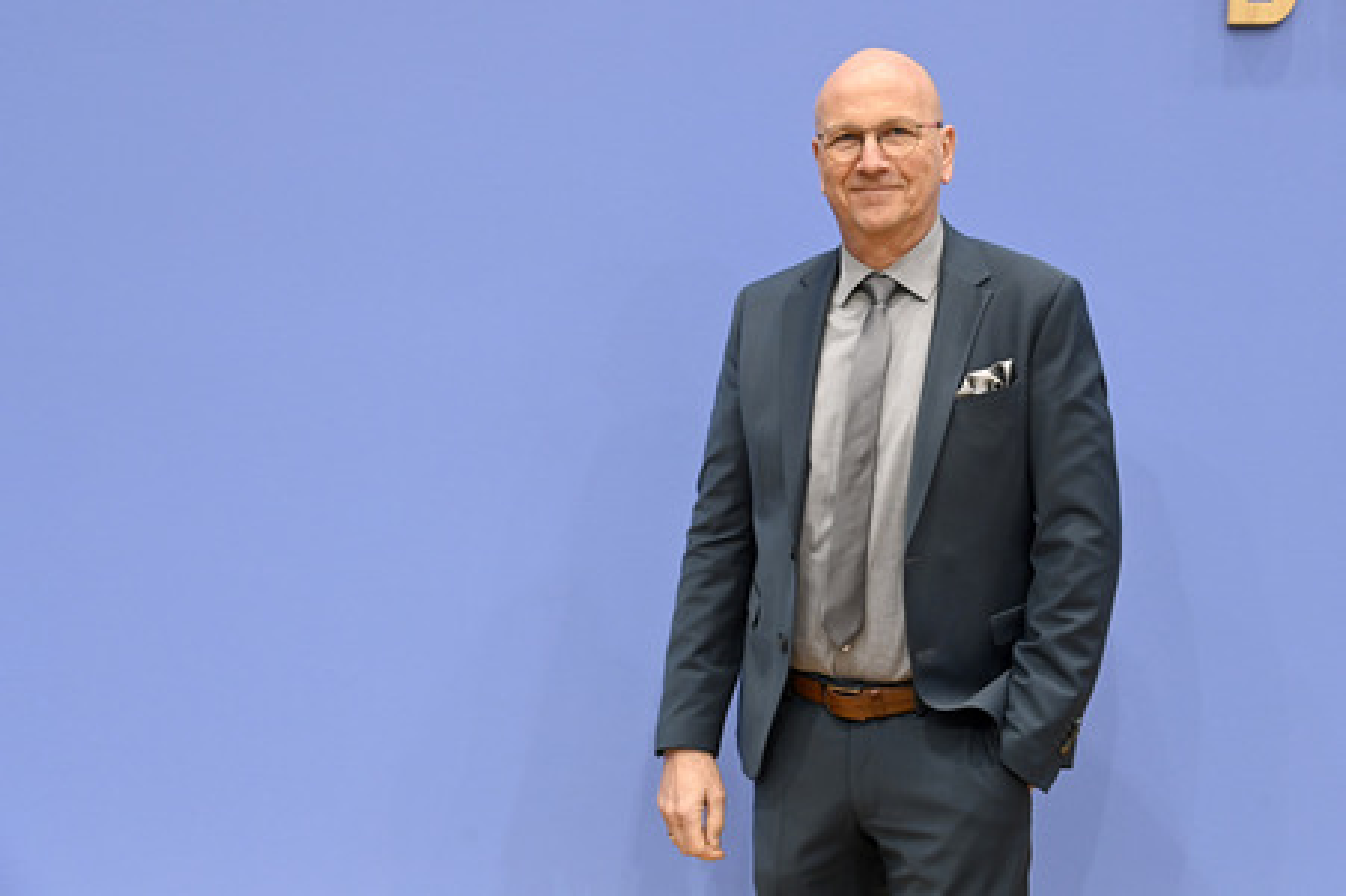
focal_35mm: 48
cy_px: 448
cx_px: 673
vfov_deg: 28.0
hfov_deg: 41.1
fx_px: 1793
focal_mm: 48
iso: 5000
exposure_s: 1/400
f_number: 4.5
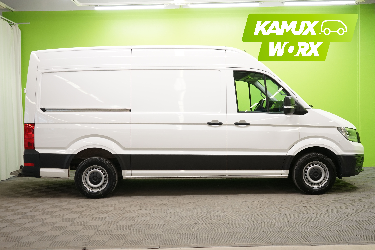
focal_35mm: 38
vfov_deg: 35.1
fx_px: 396
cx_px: 188
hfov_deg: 50.7
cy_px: 125
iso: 800
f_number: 4.5
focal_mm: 38
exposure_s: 1/50
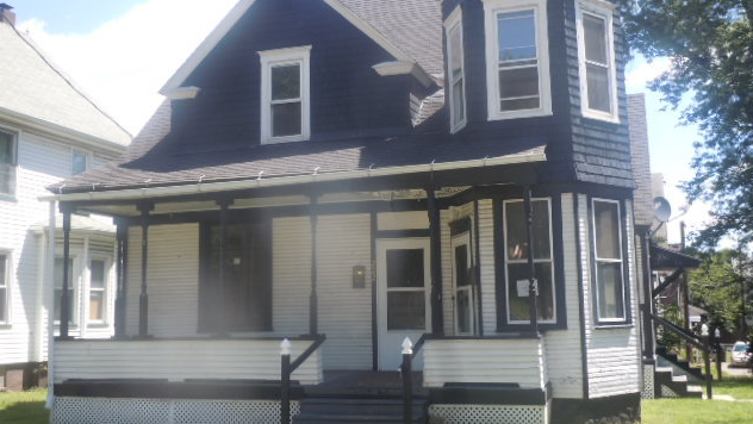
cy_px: 173
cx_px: 378
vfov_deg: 27.7
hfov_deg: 47.3
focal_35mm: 43
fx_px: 859
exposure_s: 1/200
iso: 100
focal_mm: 6.9
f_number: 4.3
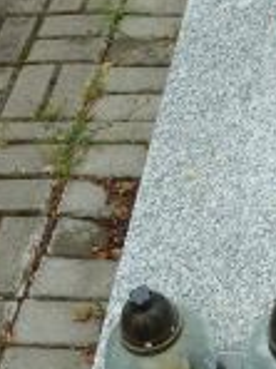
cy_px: 100
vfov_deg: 23.9
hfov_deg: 17.1
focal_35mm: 81
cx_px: 358
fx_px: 861
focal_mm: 4.1
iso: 80
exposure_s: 1/160
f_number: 4
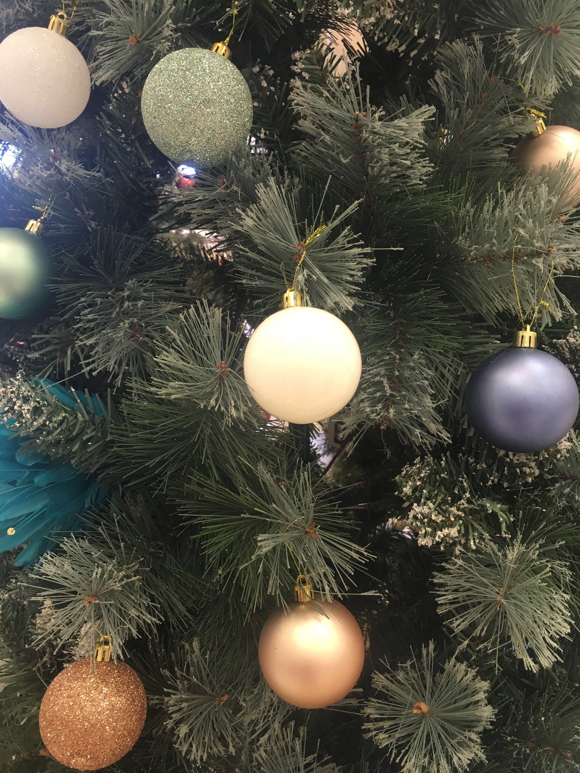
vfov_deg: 61.7
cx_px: 290
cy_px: 386
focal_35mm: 29
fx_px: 648
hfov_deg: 48.2
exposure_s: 1/33
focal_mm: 4.15
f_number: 2.2
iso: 80
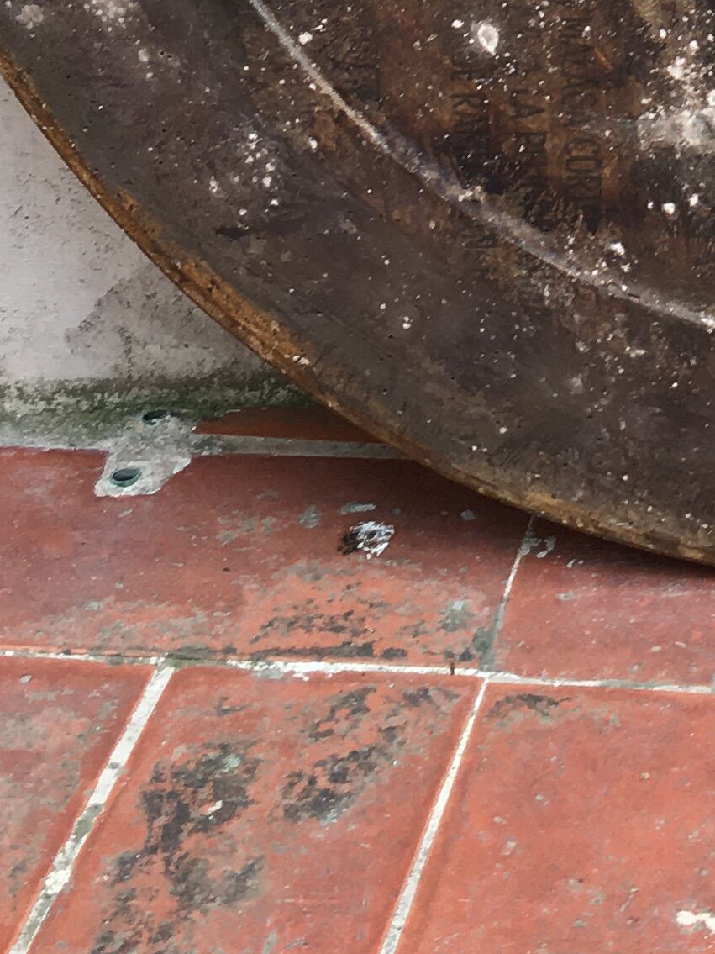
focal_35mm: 103
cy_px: -504
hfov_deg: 13.8
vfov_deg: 17.1
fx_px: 2837
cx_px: 942
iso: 32
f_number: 2.2
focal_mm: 4.15
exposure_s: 1/50
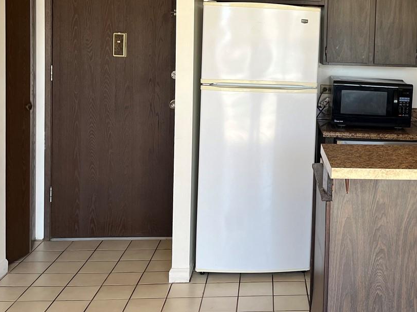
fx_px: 614
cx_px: 345
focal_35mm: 51
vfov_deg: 28.1
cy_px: 75
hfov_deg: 36.0
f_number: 1.6
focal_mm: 5.1
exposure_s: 1/121
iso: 100
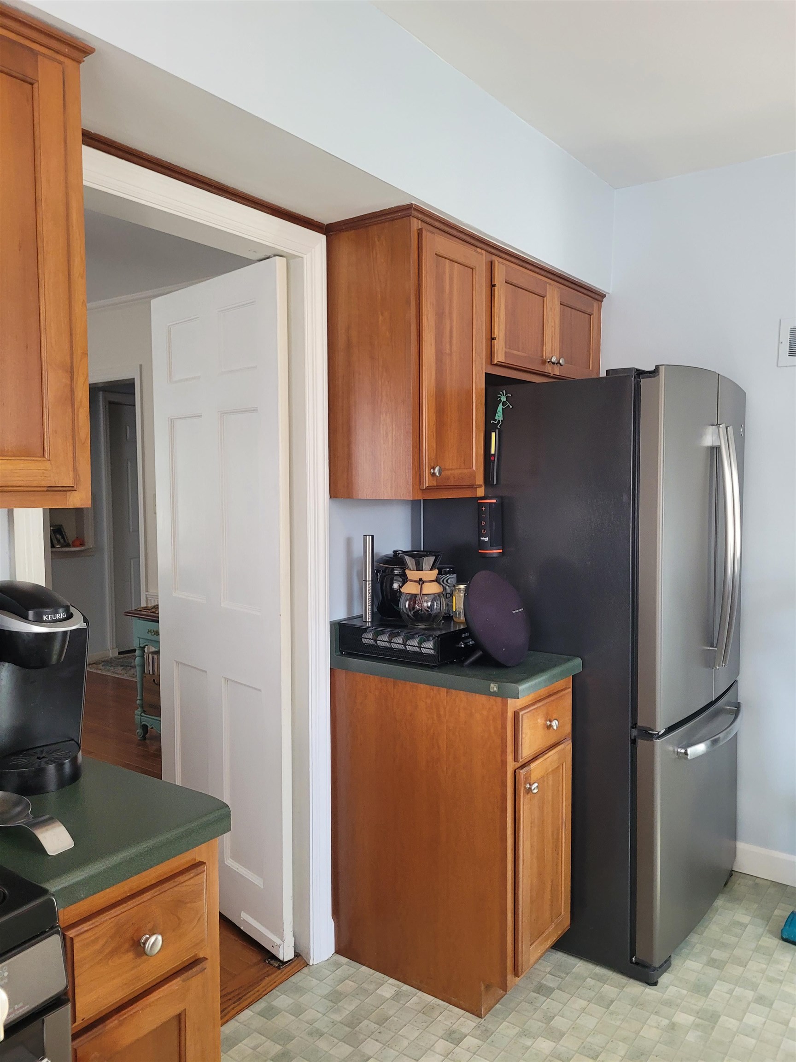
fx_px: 797
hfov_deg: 53.1
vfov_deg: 67.3
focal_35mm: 26
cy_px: 531
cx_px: 398
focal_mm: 5.4
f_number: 1.8
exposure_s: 1/120
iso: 160
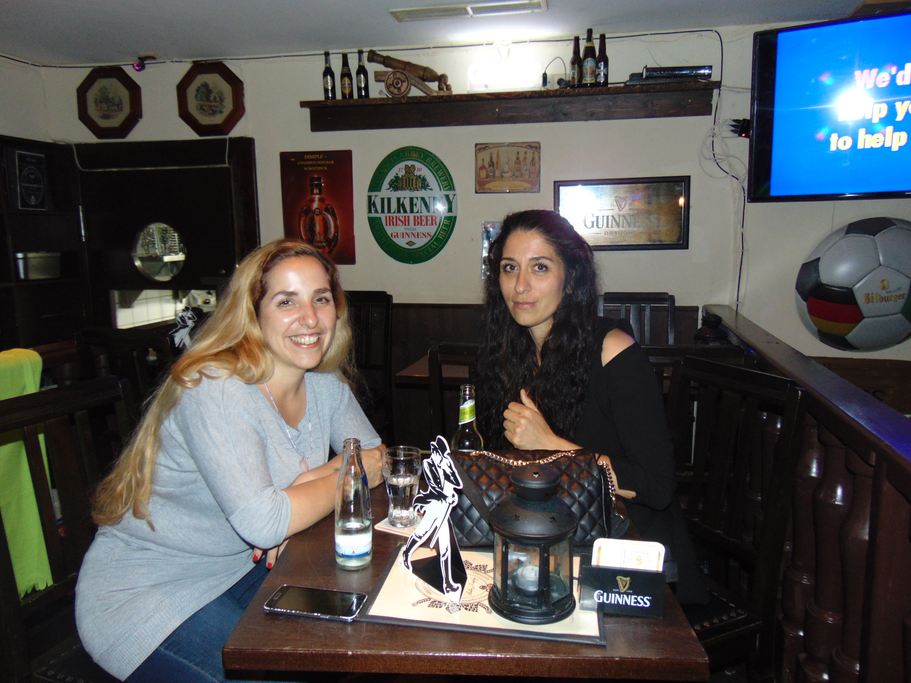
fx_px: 658
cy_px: 342
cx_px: 456
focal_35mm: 25
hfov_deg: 69.4
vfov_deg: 54.9
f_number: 3
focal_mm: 4.5
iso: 200
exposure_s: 1/8
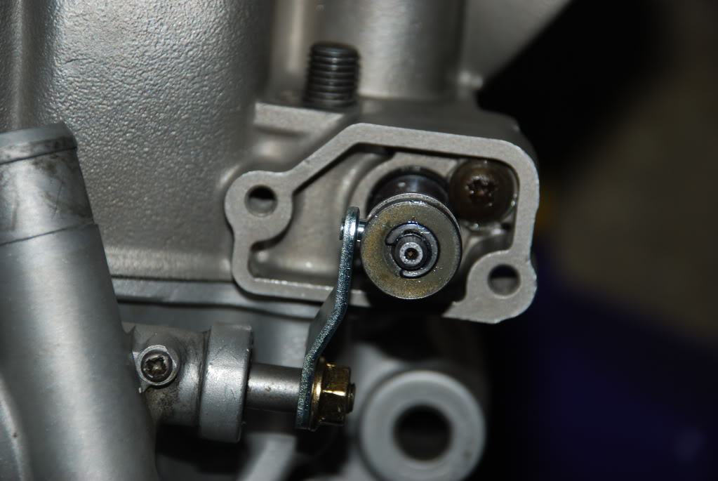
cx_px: 359
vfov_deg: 6.8
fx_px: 4044
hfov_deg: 10.1
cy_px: 240
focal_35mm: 202
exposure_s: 1/125
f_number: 5.6
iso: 100
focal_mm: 135
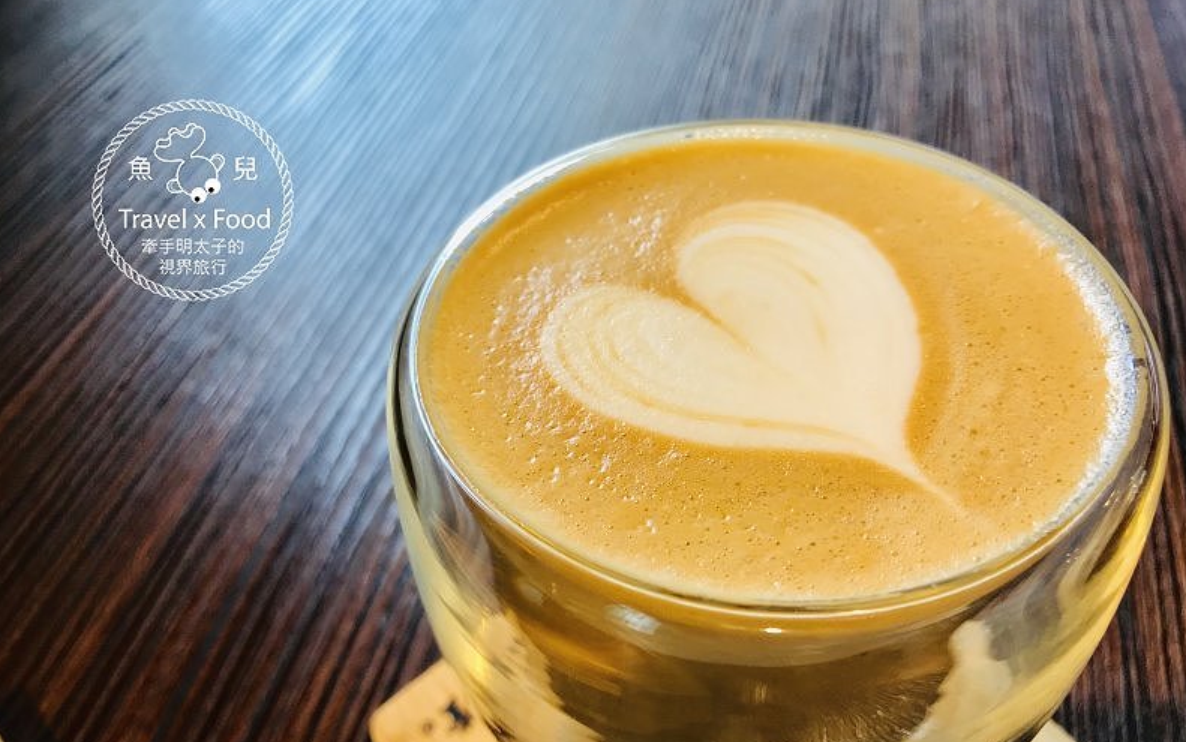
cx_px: 589
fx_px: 970
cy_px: 409
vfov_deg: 41.8
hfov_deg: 62.9
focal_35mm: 30
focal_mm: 3.99
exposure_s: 1/60
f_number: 1.8
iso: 32
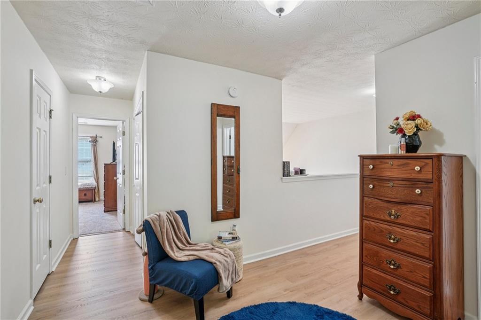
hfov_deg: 96.8
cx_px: 240
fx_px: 214
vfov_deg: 73.7
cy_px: 160
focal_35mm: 16
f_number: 8
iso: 400
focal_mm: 16
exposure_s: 1/10
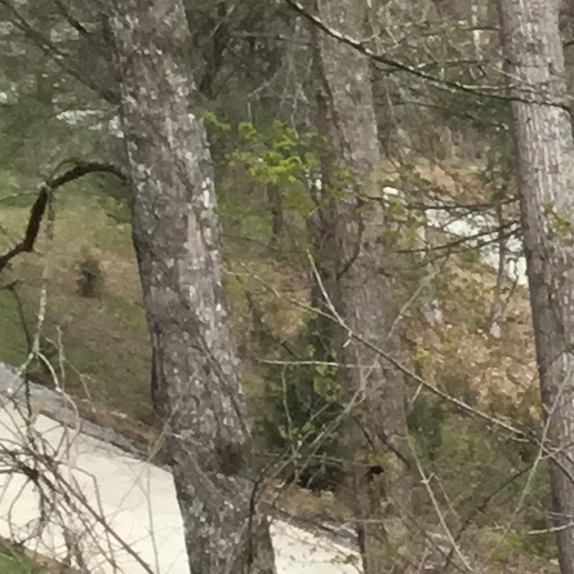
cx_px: 1824
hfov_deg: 7.5
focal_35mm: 201
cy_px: 574
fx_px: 3771
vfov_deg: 8.7
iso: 25
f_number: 2.4
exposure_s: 1/754
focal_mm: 3.3
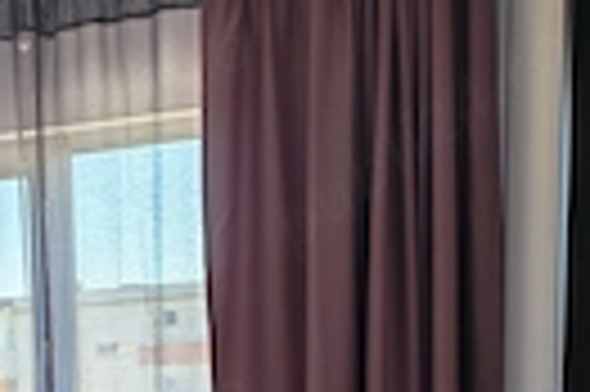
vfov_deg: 17.1
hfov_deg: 25.7
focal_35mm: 73
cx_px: -54
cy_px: 559
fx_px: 1195
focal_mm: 5.4
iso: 100
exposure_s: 1/100
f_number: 1.6
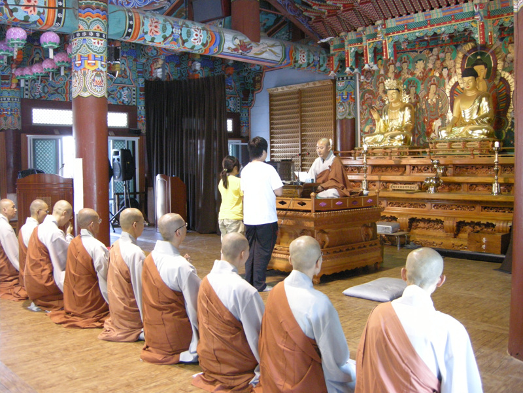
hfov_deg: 52.6
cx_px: 262
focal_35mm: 35
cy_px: 196
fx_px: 529
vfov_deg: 40.7
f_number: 2.7
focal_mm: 7.5
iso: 400
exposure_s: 1/16
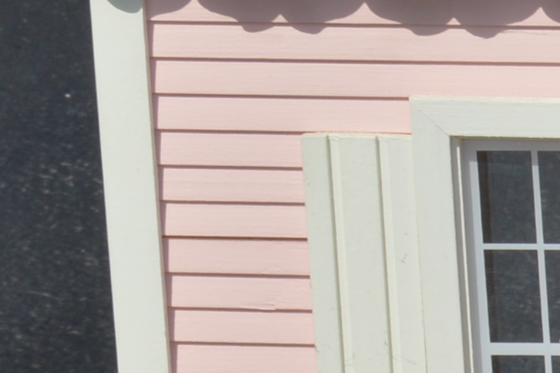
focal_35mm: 261
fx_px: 4057
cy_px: -58
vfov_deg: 5.2
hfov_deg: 7.4
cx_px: 1342
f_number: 13
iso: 100
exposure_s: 1/125
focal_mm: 28
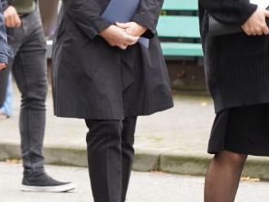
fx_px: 3436
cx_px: -76
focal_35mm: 442
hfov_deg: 4.5
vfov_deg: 3.4
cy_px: 87
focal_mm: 105
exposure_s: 1/100
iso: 250
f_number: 4
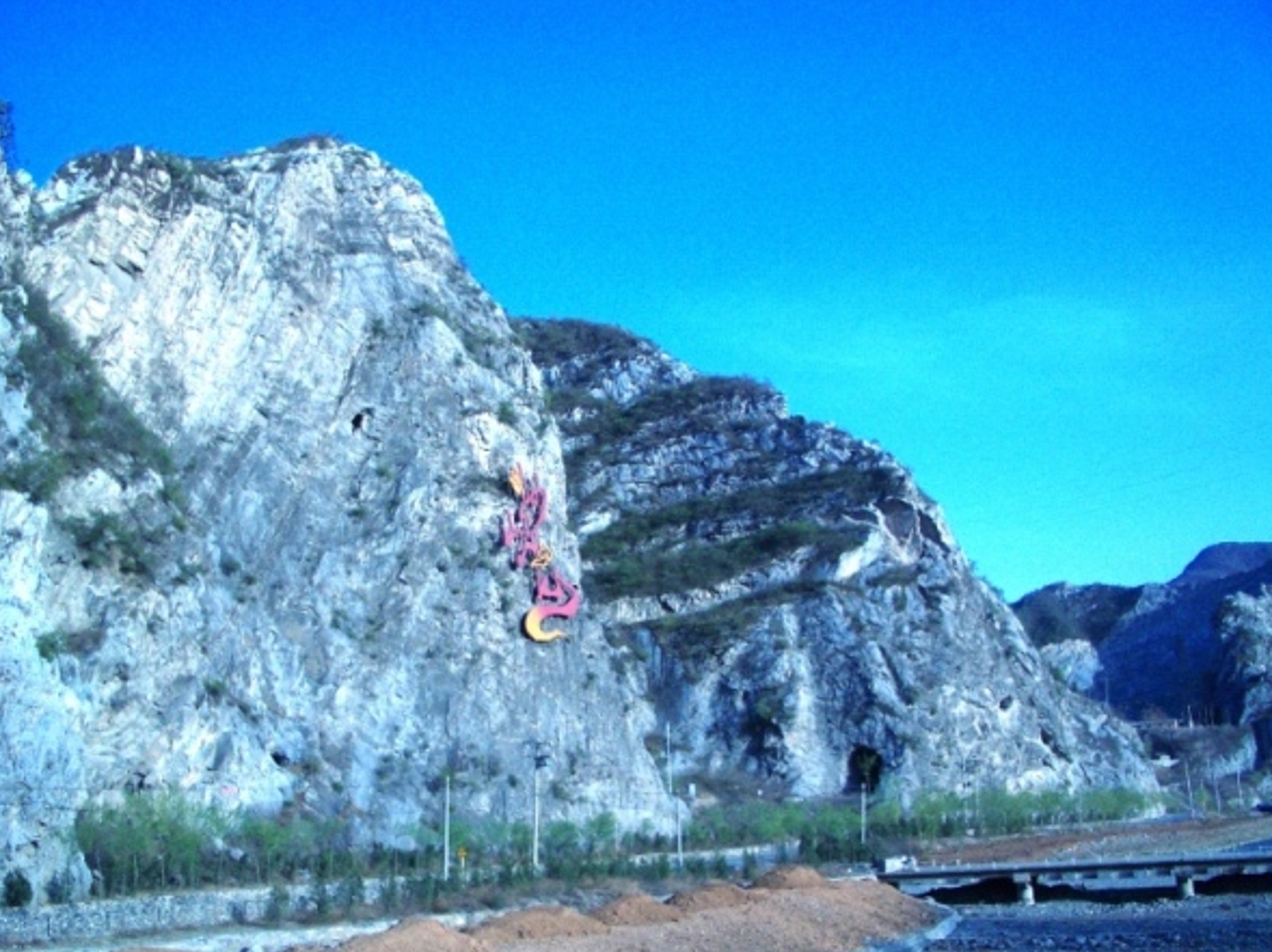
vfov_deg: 37.7
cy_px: 508
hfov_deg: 49.0
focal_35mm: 38
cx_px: 671
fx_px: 1395
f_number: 4.3
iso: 50
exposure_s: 1/500
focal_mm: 5.8
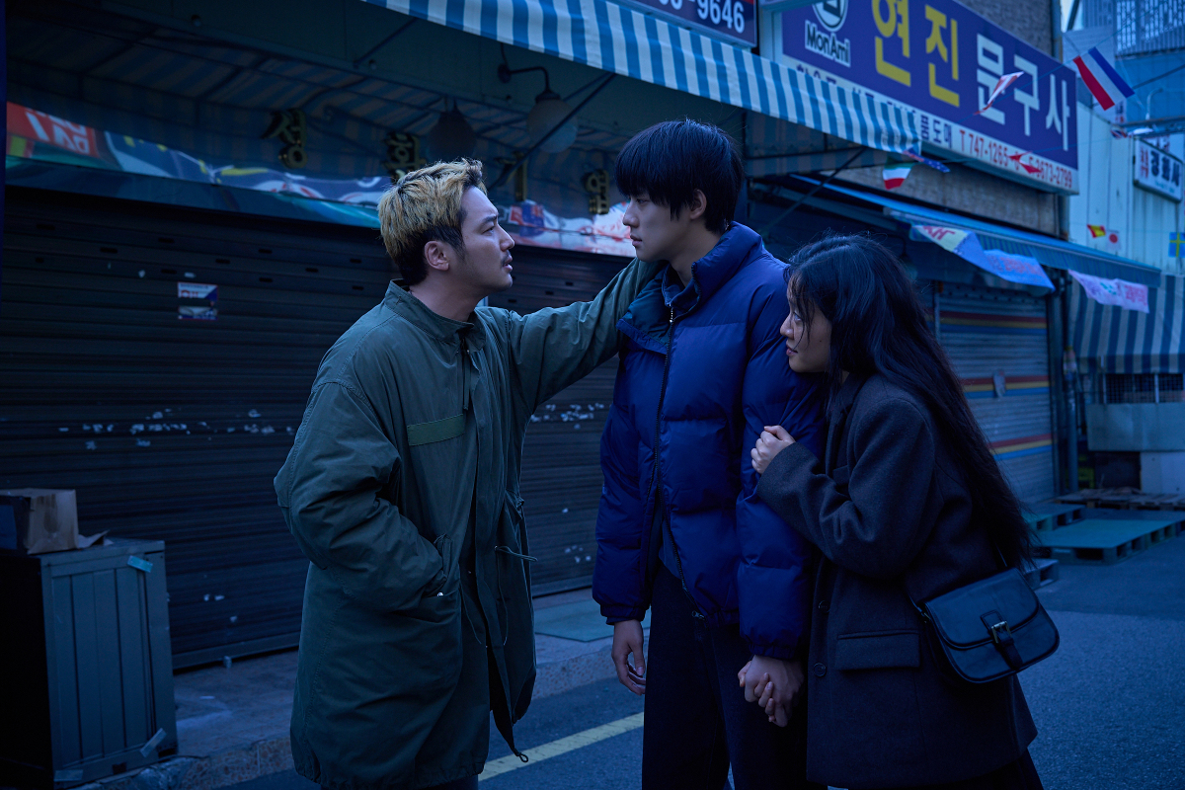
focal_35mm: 38
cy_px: 395
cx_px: 592
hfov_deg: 50.7
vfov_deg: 35.1
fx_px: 1251
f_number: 4.5
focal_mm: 38
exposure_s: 1/1000
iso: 640
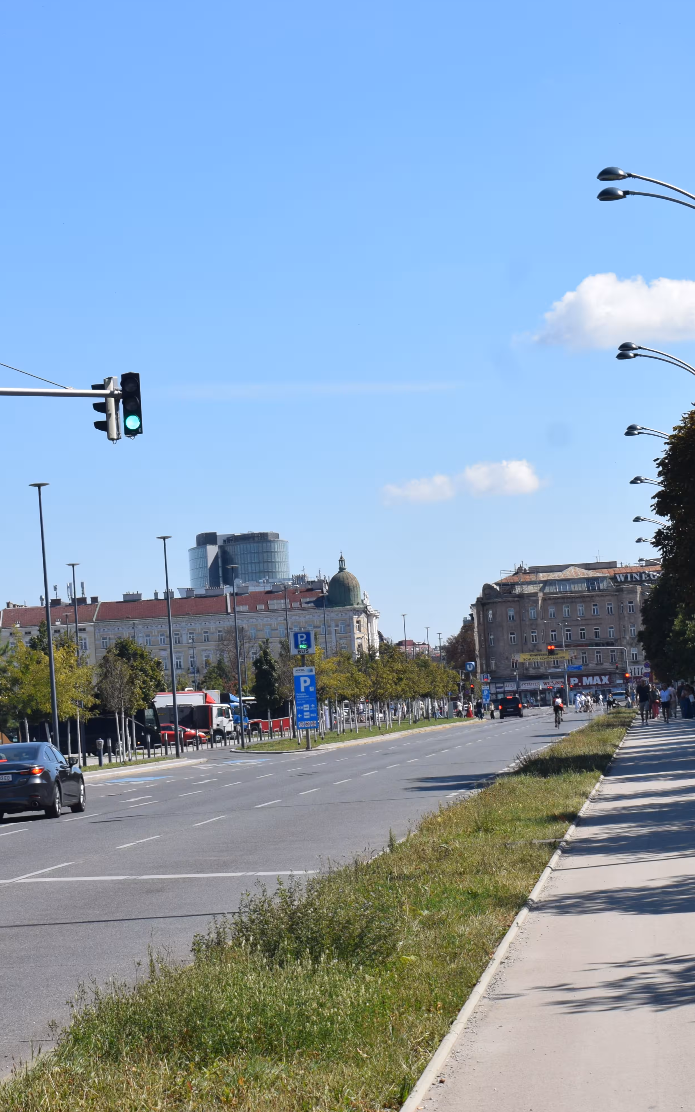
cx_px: 390
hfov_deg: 14.8
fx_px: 2667
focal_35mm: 88
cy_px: 555
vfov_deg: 23.6
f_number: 10
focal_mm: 38
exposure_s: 1/400
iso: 200
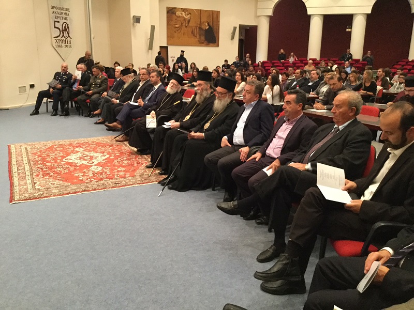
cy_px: 155
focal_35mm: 31
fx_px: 371
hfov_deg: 58.4
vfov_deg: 45.4
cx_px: 207
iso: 250
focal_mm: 3.3
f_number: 2.4
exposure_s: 1/17
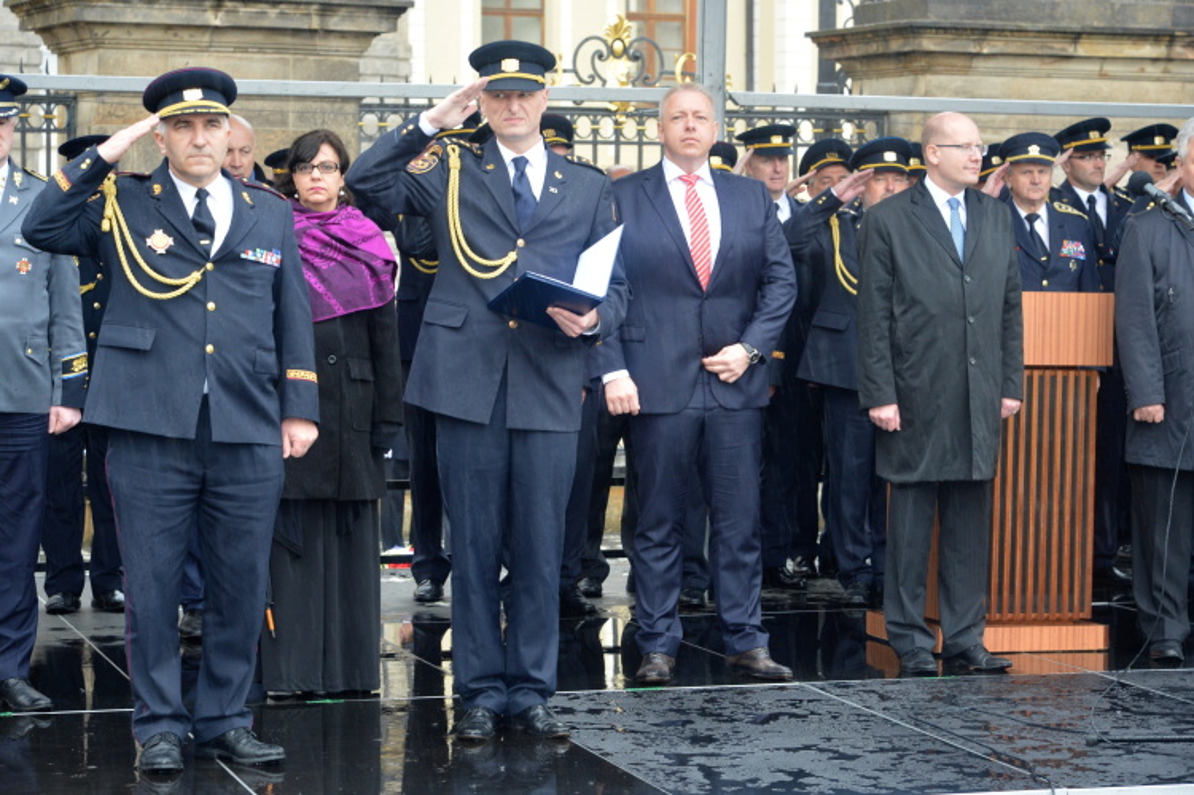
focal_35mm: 95
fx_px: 3149
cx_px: 597
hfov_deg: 21.5
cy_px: 398
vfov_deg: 14.4
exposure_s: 1/125
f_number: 8
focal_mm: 95
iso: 1600
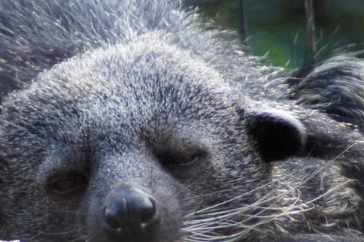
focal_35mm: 1487
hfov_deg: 1.4
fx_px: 15024
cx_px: 117
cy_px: 170
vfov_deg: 0.9
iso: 1600
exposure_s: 1/320
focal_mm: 300
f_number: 5.6
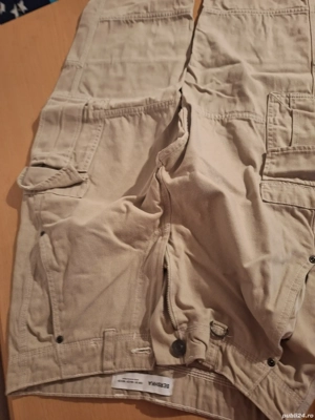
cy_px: 210
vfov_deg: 73.9
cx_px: 158
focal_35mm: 23
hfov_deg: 58.9
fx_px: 279
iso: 400
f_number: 1.8
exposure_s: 1/25
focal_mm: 5.54
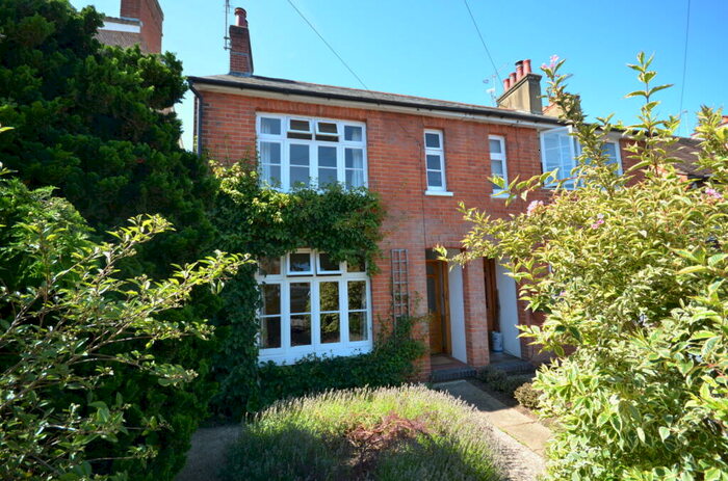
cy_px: 240
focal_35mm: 15
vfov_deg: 77.0
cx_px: 364
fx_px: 303
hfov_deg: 100.5
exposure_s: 1/125
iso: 100
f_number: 5.6
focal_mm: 10
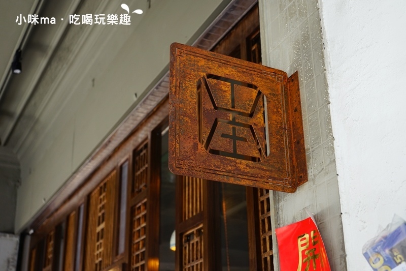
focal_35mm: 50
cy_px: 136
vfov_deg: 27.0
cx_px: 203
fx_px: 564
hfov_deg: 39.6
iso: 320
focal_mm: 50
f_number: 4.5
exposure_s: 1/60
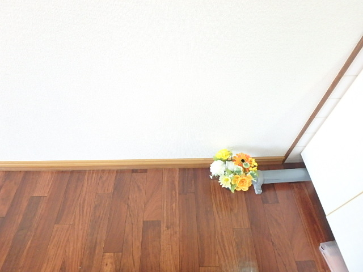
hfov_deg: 79.0
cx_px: 182
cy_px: 136
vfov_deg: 63.4
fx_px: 220
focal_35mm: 21
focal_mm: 3.7
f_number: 3.5
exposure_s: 1/30
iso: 640
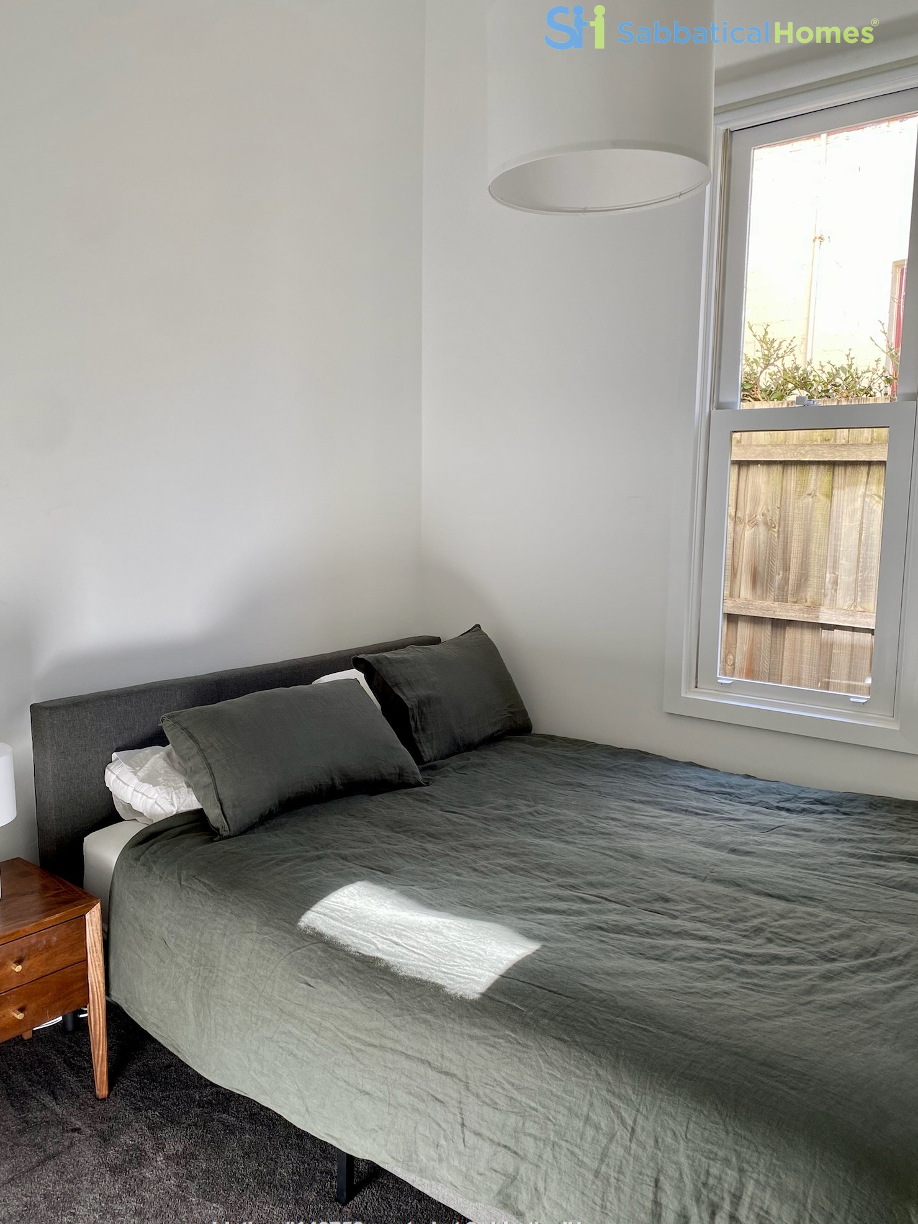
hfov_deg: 51.3
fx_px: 955
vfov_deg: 65.3
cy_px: 618
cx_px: 447
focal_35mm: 27
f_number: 1.8
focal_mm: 4.25
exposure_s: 1/121
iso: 40
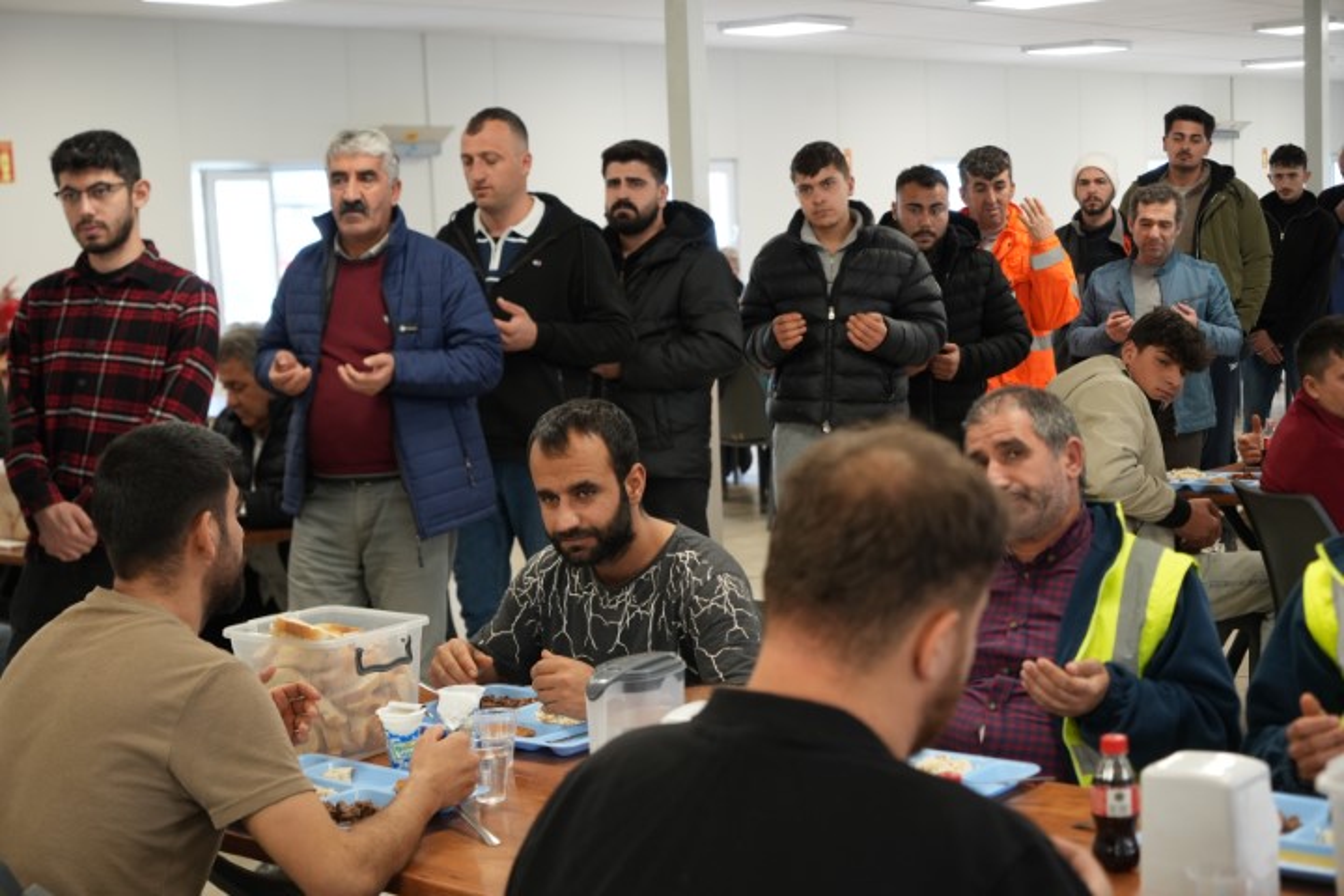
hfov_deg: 35.6
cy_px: 448
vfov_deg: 24.2
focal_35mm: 56
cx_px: 672
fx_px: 2091
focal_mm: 56
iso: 1600
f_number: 4.5
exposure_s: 1/80
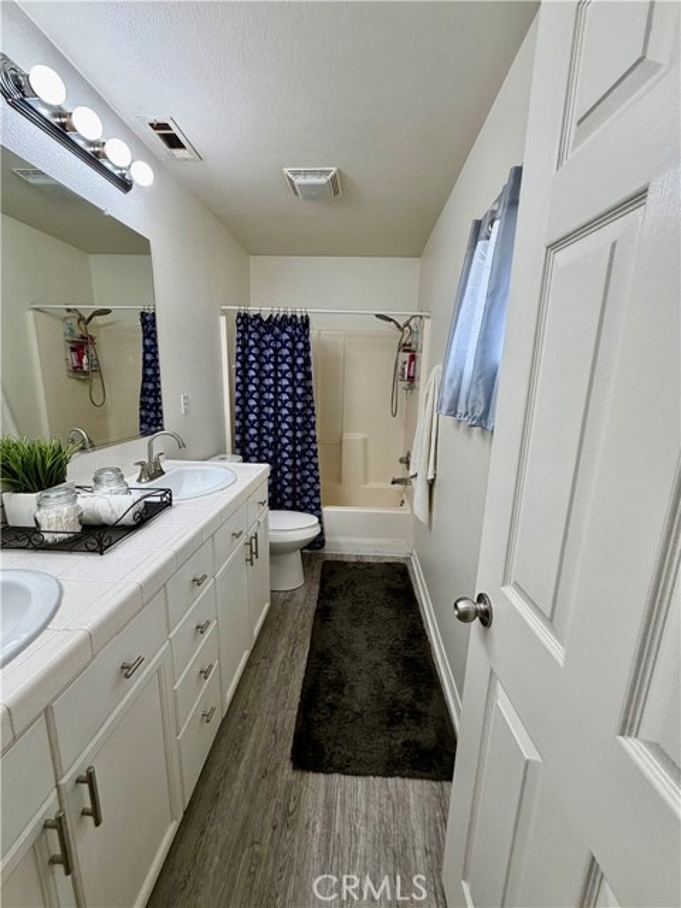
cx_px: 340
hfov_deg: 85.7
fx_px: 367
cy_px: 454
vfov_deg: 102.1
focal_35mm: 14
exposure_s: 1/120
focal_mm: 2.22
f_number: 2.2
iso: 160
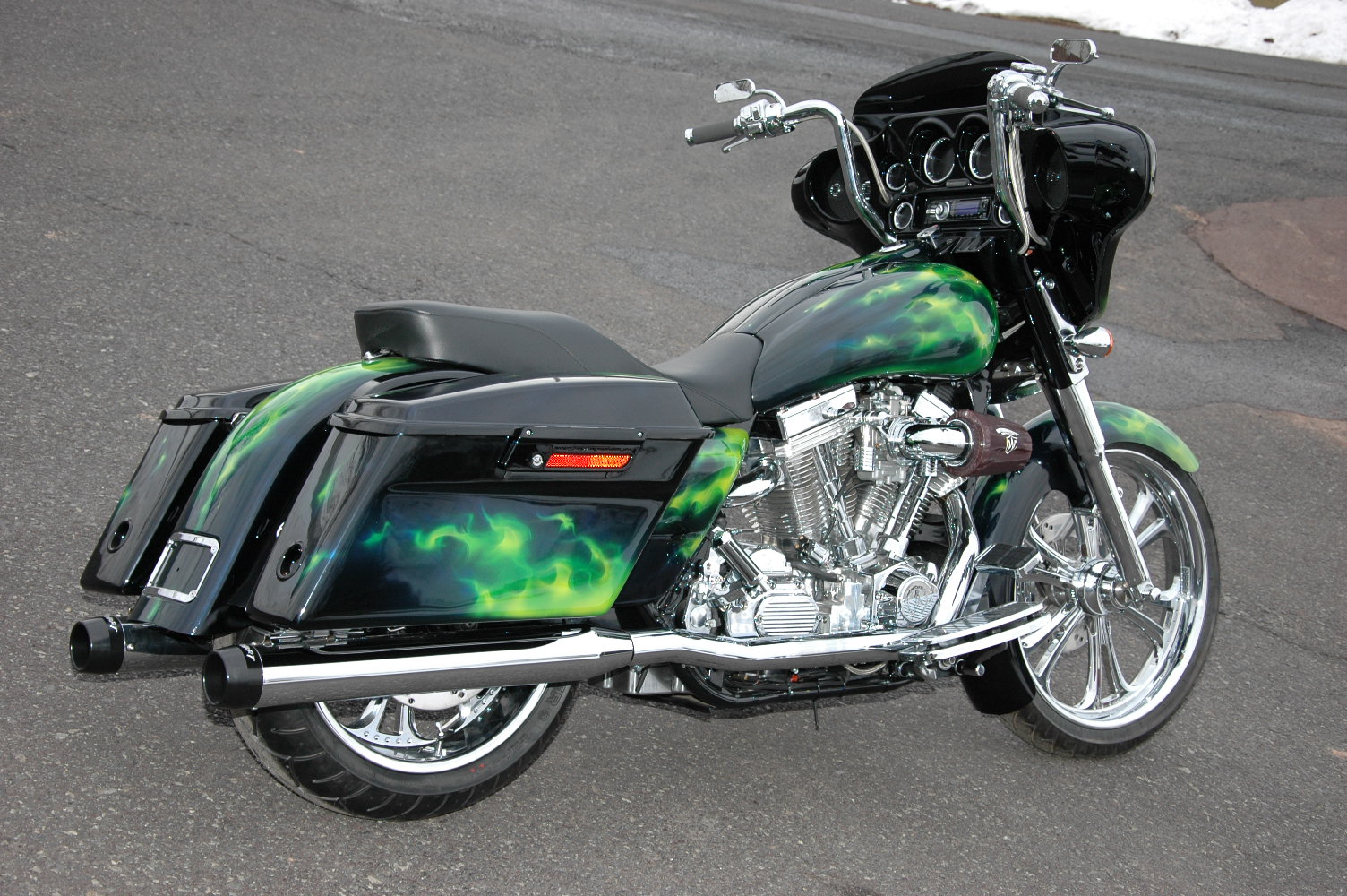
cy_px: 448
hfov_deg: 33.4
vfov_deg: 22.6
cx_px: 674
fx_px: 2243
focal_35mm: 60
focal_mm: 40
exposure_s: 1/200
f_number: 7.1
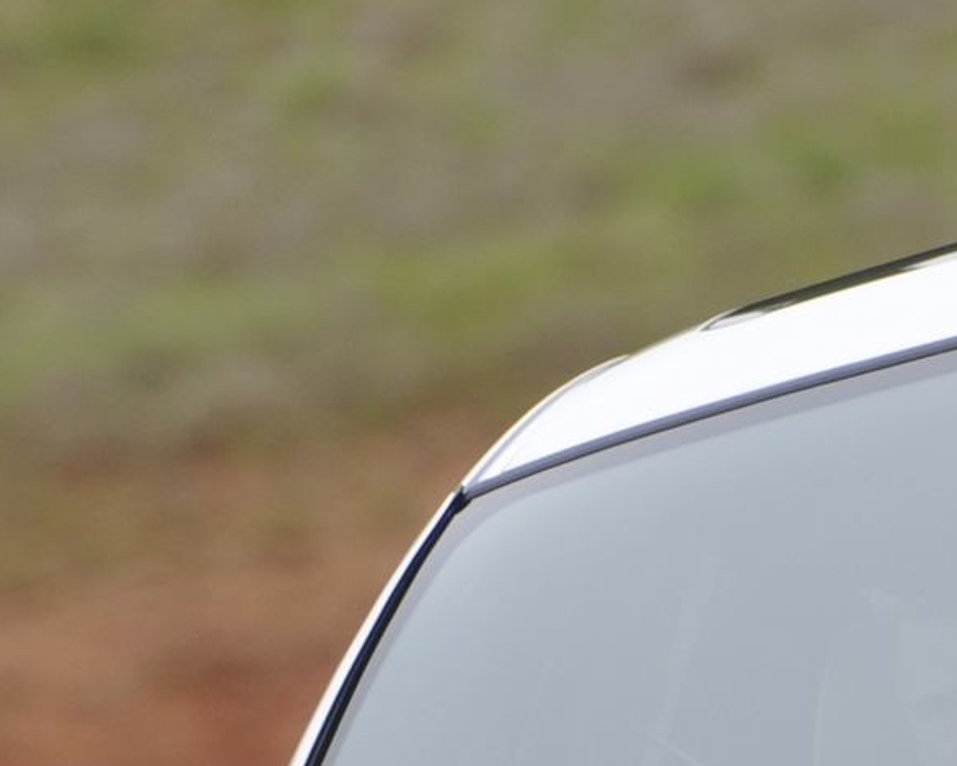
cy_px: 1445
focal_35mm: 2514
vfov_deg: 0.6
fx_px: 71229
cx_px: 1275
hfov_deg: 0.8
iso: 200
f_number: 5
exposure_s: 1/500
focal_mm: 350
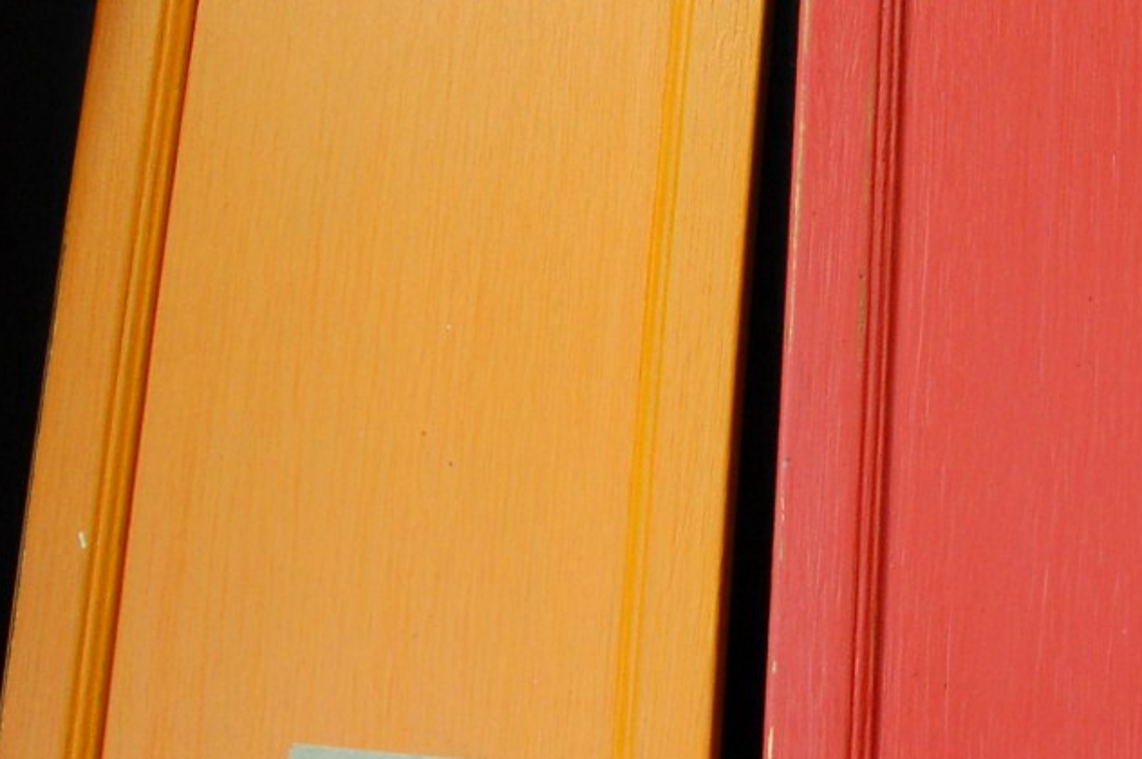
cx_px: 1059
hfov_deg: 25.7
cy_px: 475
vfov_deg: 17.9
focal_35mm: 76
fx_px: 2408
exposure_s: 1/15
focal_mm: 20
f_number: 6.3
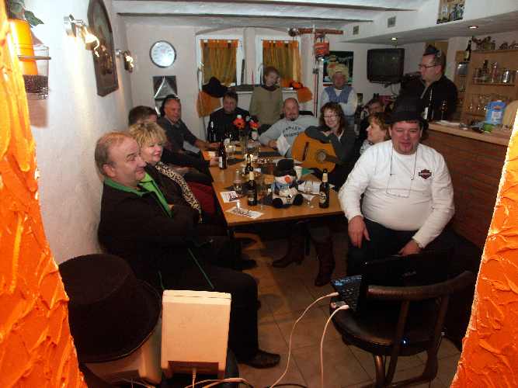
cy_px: 194
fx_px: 329
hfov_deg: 76.4
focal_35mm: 22
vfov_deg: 61.1
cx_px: 259
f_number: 2.8
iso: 200
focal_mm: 5.76
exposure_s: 1/50
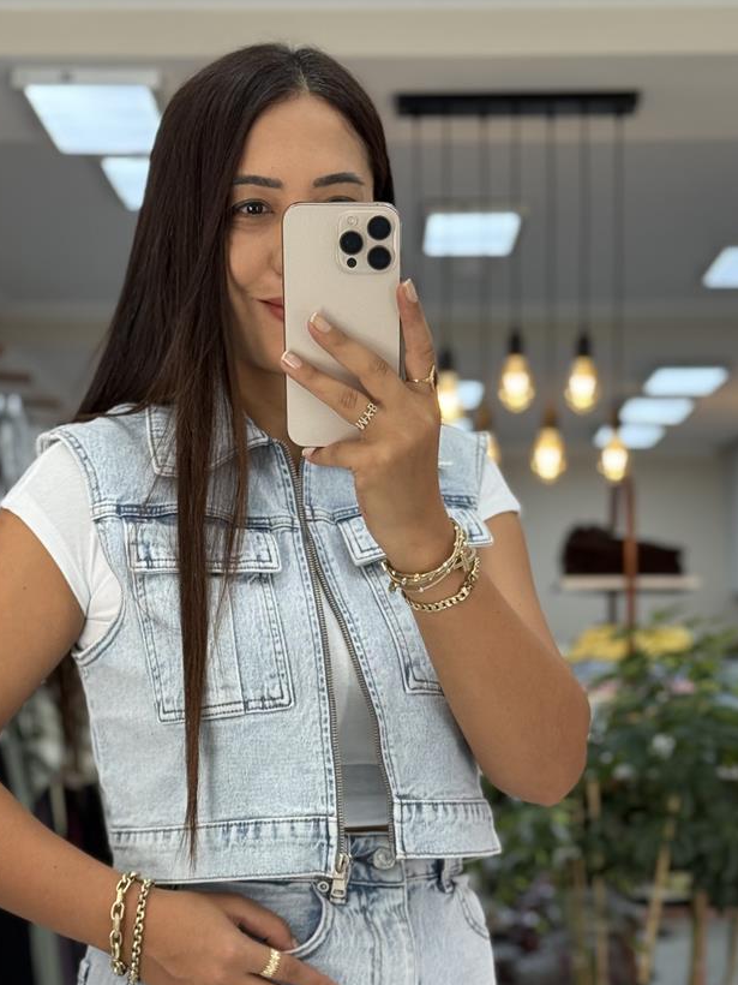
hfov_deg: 18.9
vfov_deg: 24.6
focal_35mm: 78
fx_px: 2217
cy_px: 777
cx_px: 353
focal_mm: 6.76
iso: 50
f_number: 1.78
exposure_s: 1/121
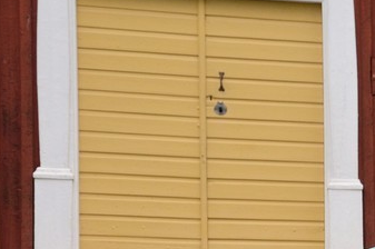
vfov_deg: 7.9
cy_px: 343
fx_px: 1779
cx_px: 885
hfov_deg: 10.5
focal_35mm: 171
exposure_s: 1/250
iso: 800
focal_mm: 36
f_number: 8
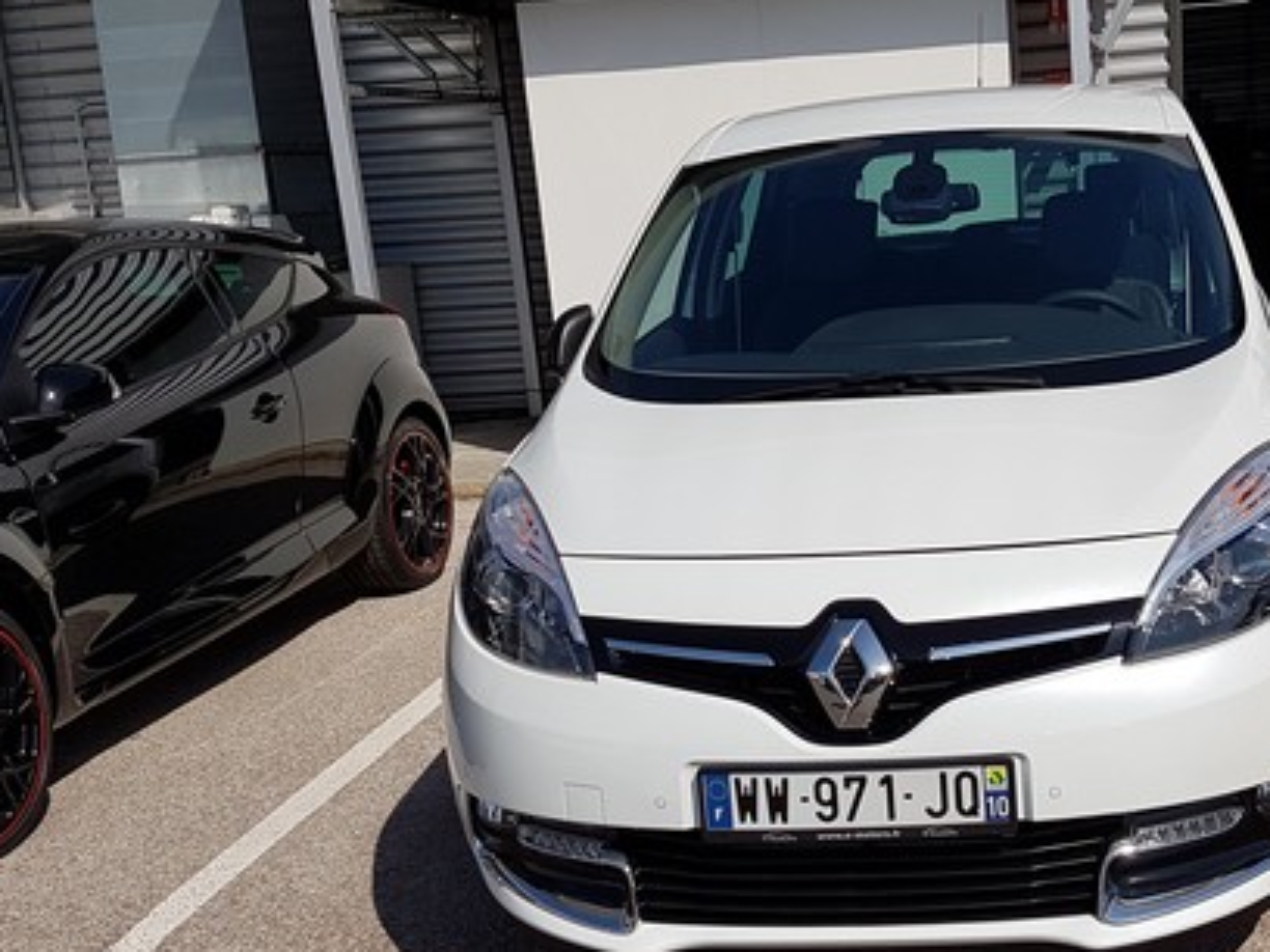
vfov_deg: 28.5
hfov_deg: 36.8
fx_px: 1871
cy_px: 523
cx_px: 912
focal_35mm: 51
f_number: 1.7
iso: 40
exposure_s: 1/4208
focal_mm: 4.2
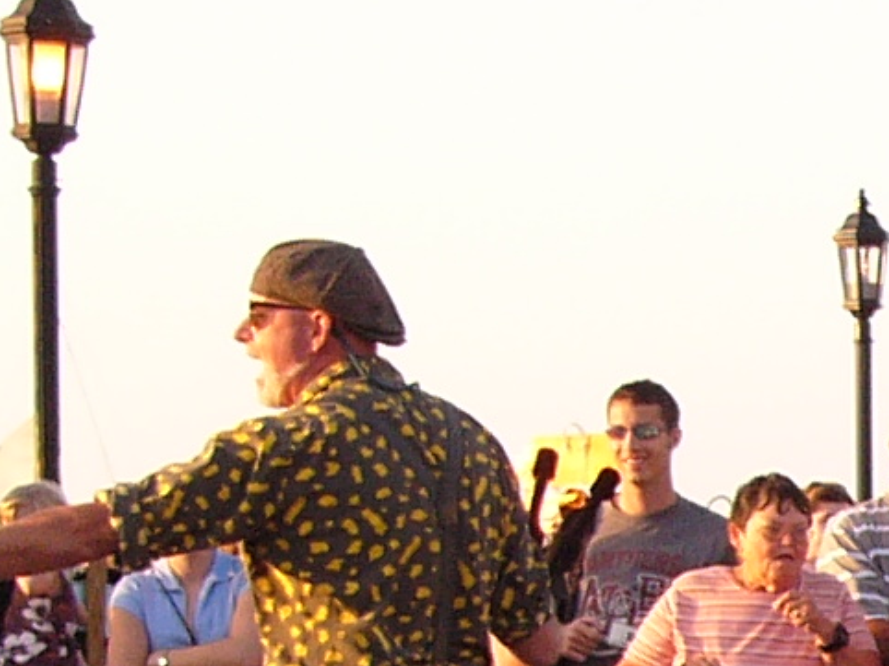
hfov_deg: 8.8
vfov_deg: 6.7
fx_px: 5647
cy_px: 782
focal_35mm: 220
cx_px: 1383
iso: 100
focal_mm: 7.7
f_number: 2.8
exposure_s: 1/400
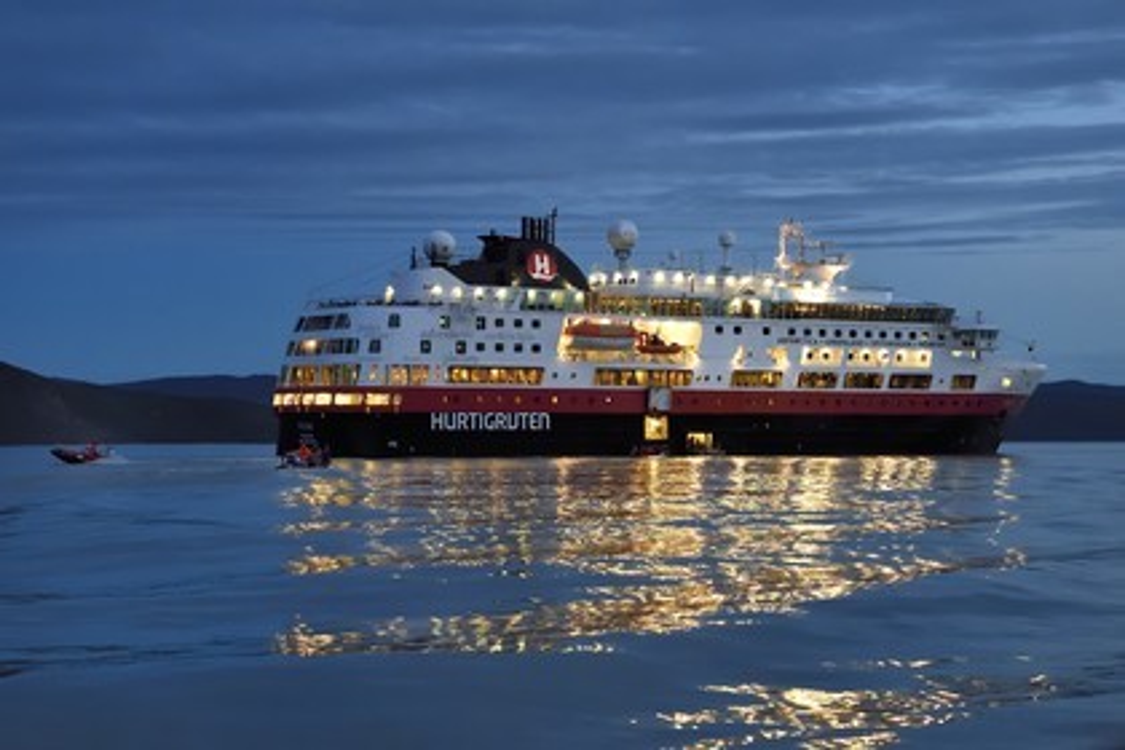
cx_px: 562
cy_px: 375
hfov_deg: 35.6
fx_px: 1750
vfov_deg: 24.2
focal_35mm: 56
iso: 3200
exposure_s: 1/125
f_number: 5.6
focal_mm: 56
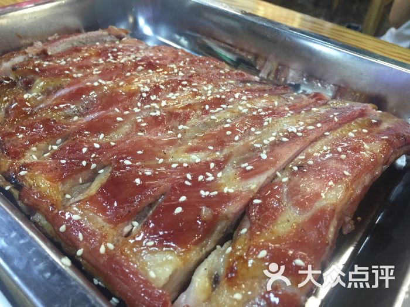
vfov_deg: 48.2
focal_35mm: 29
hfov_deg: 61.7
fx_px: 343
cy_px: 154
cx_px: 205
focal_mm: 4.15
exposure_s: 1/33
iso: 125
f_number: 2.2
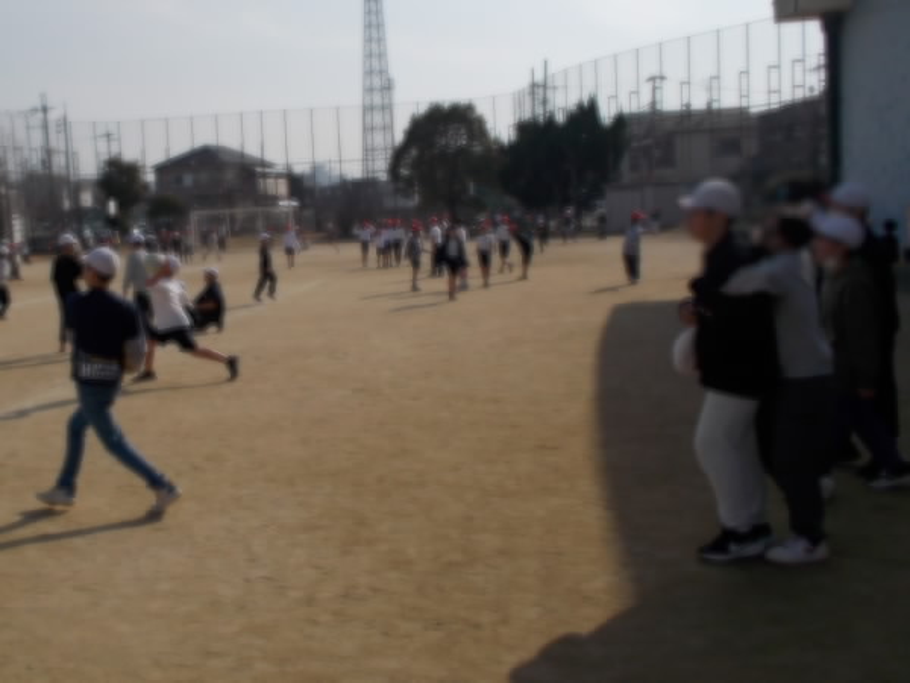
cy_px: 342
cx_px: 455
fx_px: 762
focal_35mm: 29
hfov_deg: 61.7
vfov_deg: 48.2
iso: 80
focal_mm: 4.1
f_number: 3.3
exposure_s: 1/2000
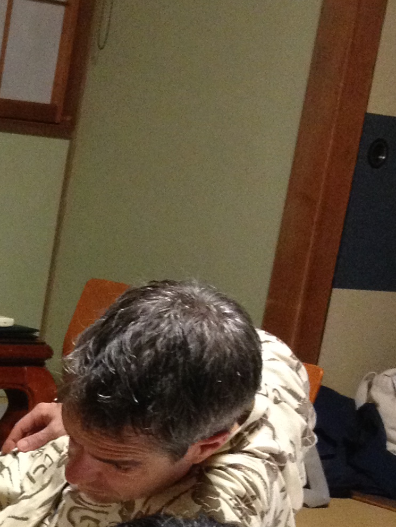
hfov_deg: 12.2
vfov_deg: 16.8
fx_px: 1754
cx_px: -233
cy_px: 504
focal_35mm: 115
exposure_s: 1/20
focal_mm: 4.28
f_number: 2.4
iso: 320
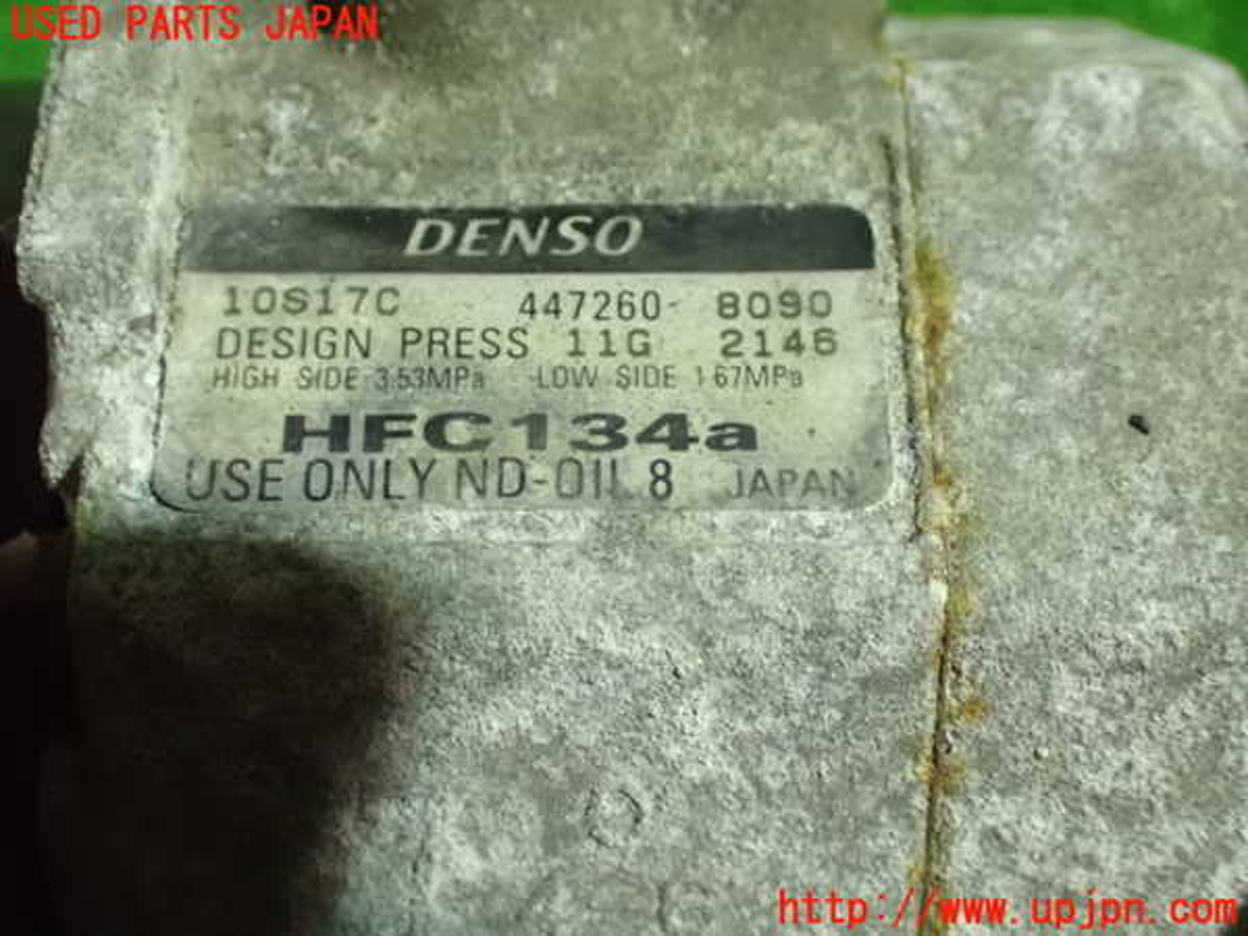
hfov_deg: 38.2
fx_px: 1803
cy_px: 468
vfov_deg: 29.1
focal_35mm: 50
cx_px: 624
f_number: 3.2
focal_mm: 9.01
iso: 1600
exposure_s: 1/25
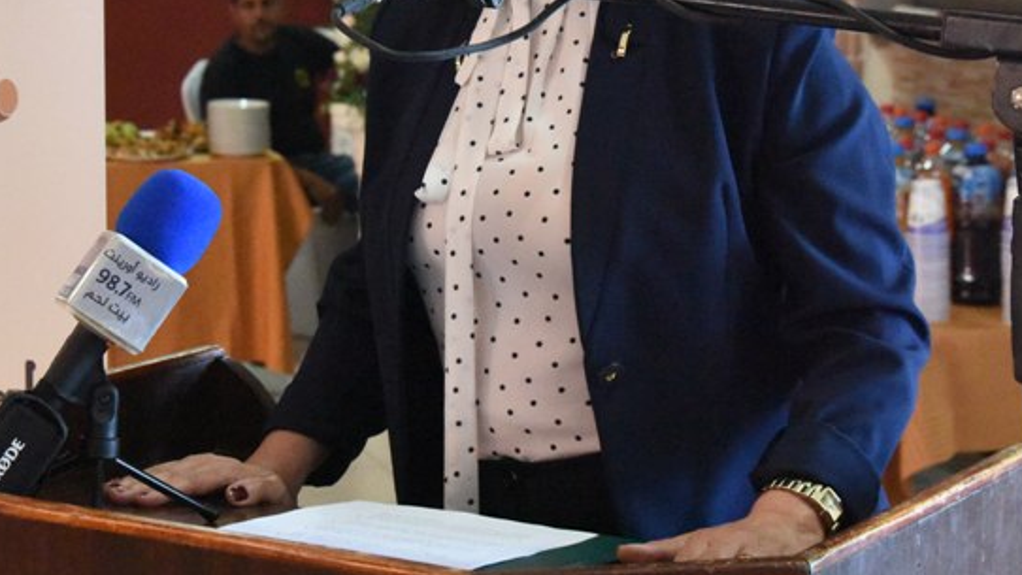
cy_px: 120
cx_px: 413
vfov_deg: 12.7
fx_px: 2575
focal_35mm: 95
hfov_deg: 22.4
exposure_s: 1/200
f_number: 7.1
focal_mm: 48
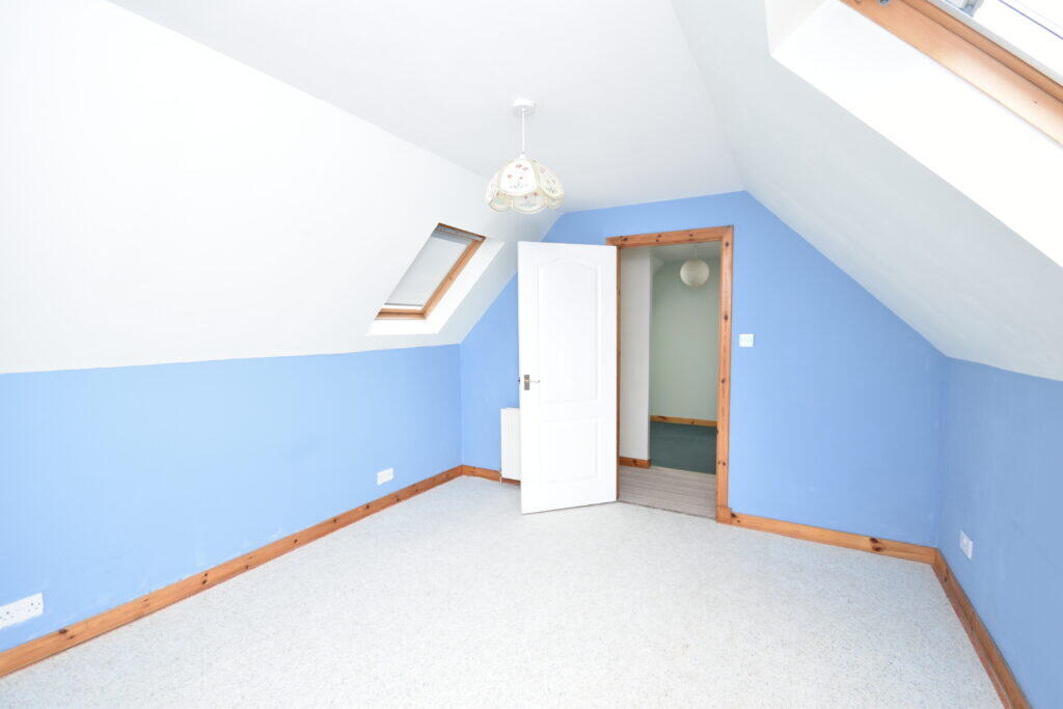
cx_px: 532
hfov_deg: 100.4
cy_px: 354
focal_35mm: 15
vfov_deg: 77.3
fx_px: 443
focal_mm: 10
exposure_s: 1/60
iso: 400
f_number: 4
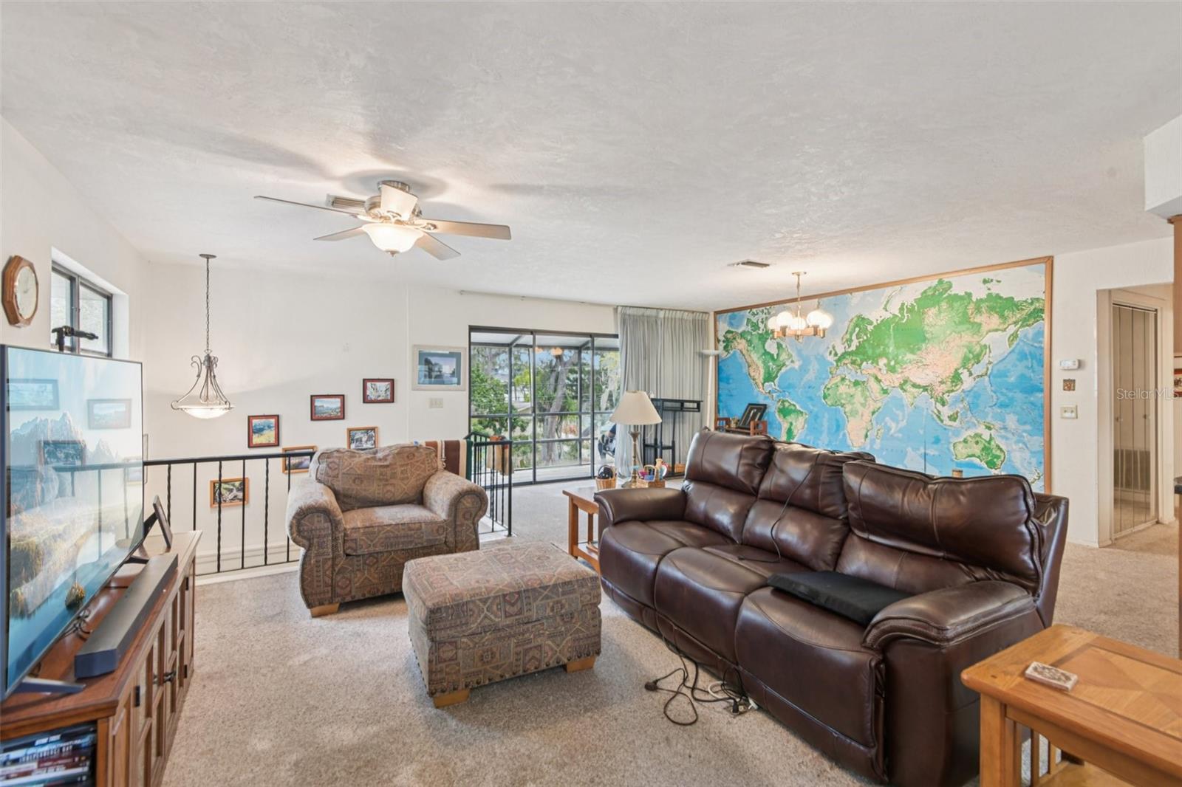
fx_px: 525
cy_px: 394
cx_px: 591
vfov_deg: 73.7
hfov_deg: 96.7
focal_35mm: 16
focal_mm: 16
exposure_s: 1/5
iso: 400
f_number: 8
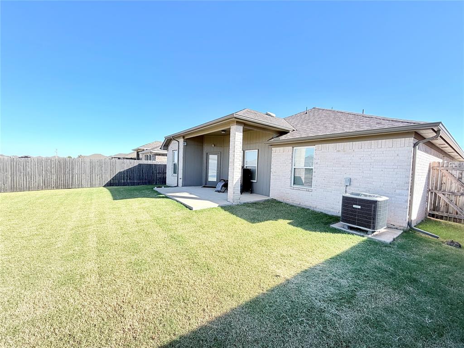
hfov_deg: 102.1
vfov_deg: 85.7
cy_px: 174
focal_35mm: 14
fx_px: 188
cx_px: 232
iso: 64
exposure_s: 1/468
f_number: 2.2
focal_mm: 2.22
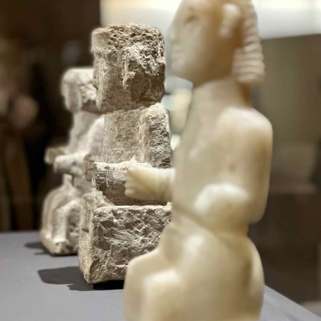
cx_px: 160
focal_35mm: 91
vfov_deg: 19.1
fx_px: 955
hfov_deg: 19.1
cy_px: 184
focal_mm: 9
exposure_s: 1/25
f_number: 2.8
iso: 400
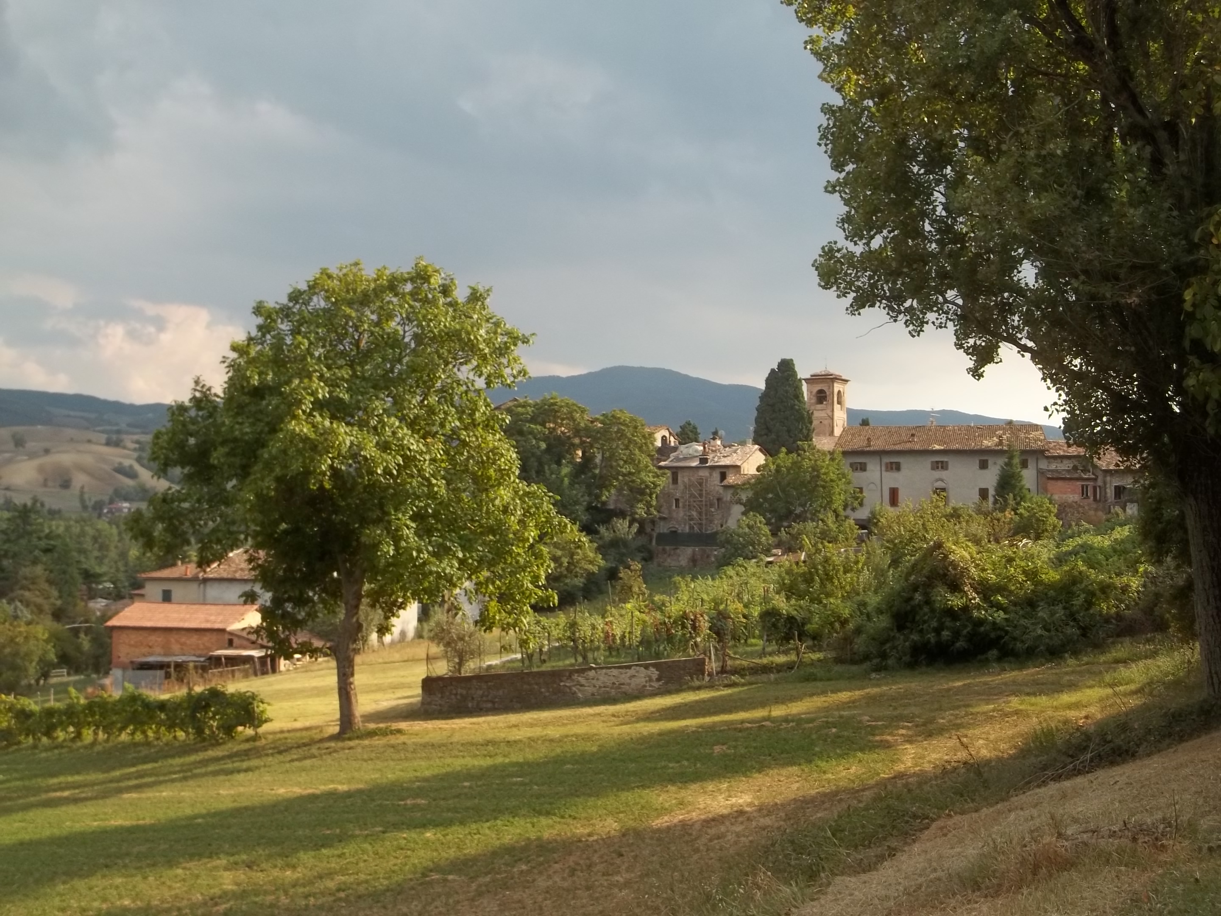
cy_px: 458
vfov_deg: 31.5
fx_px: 1623
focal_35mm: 46
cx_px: 610
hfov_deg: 41.2
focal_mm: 8.3
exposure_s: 1/250
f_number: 3.7
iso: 64
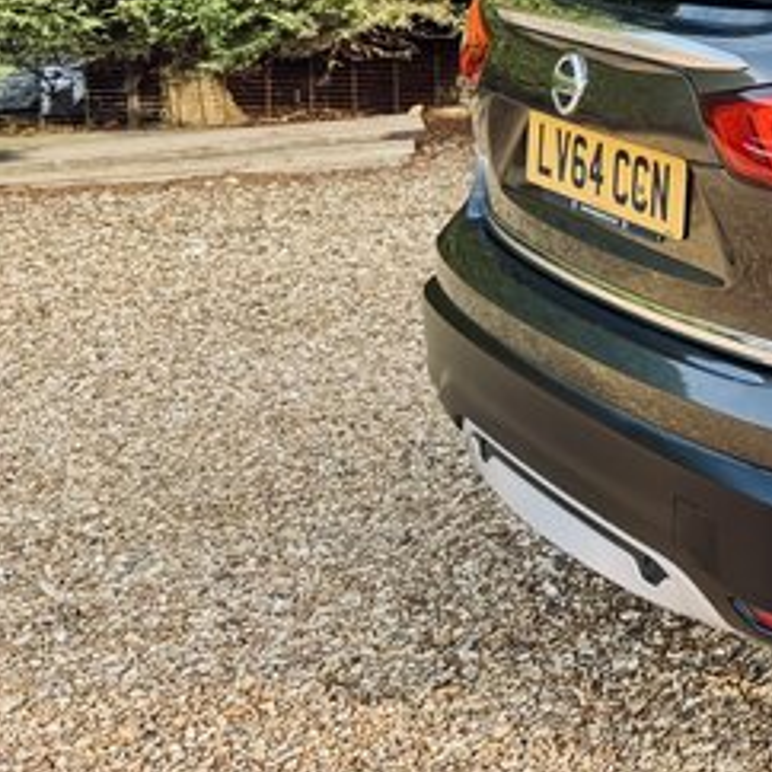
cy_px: 19
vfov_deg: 23.7
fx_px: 1766
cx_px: 1244
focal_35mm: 70
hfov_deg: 20.2
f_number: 1.78
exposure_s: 1/196
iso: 80
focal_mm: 6.76
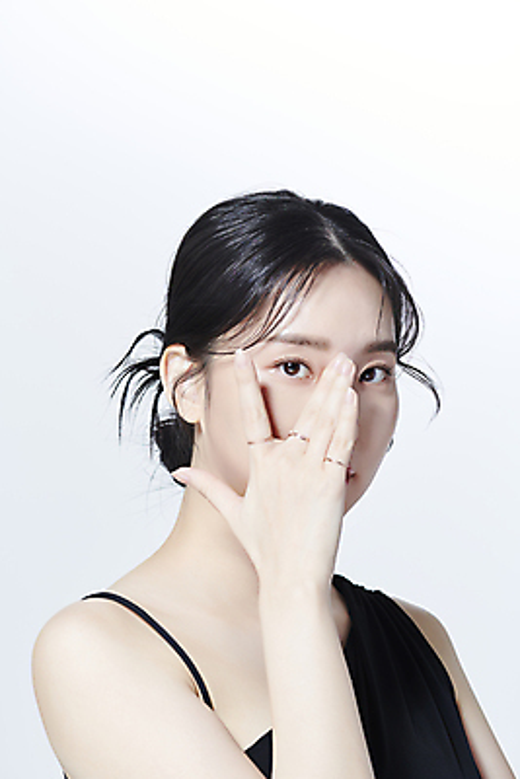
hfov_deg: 13.1
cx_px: 260
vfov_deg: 19.4
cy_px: 390
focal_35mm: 105
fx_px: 2273
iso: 64
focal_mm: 105
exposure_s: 1/125
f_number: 13
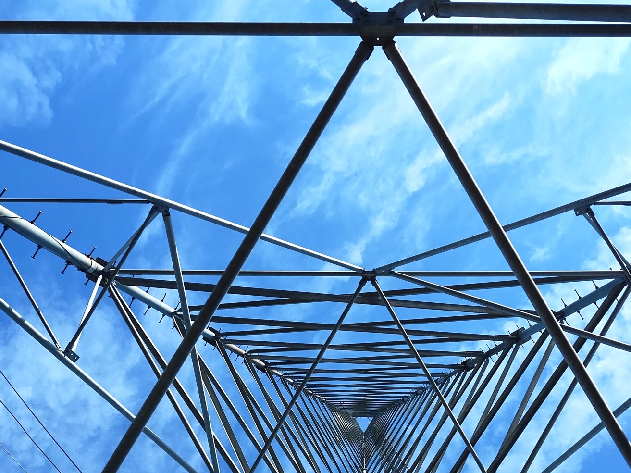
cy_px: 377
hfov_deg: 46.7
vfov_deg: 34.8
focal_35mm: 40
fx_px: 729
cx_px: 362
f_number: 1.7
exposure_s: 1/3450
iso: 103
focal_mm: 4.71
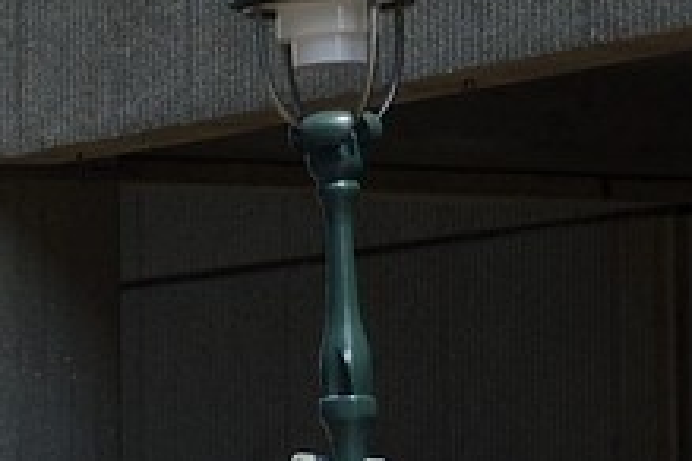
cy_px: 420
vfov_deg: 4.2
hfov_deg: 5.7
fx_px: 6324
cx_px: -1668
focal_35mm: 329
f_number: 8
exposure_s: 1/320
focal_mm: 45
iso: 200
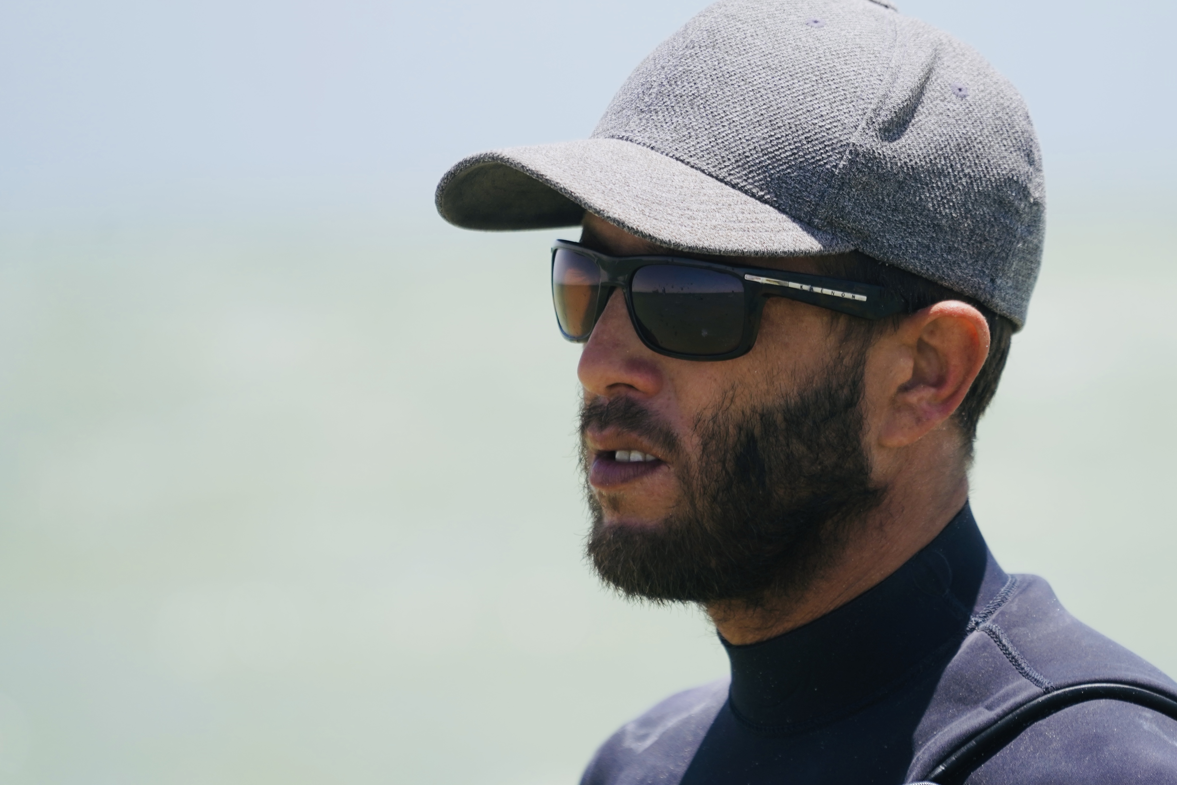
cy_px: 485
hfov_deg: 7.6
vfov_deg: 5.1
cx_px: 764
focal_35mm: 271
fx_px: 8860
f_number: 4
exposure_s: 1/2000
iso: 320
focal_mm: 200
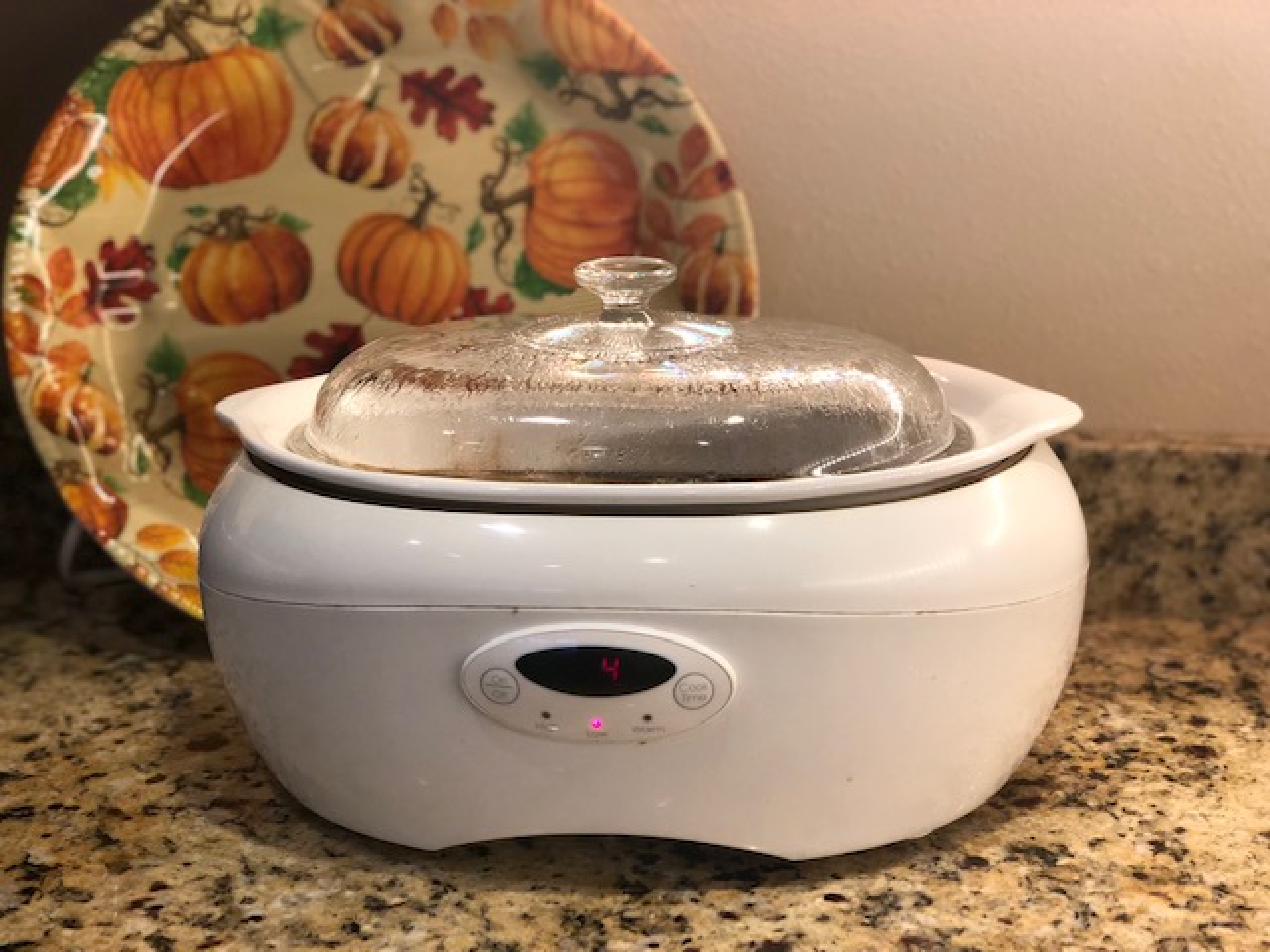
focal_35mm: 52
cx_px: 635
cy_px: 476
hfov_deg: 36.8
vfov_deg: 28.0
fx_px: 1908
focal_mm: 6
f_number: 2.4
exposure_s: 1/50
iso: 125
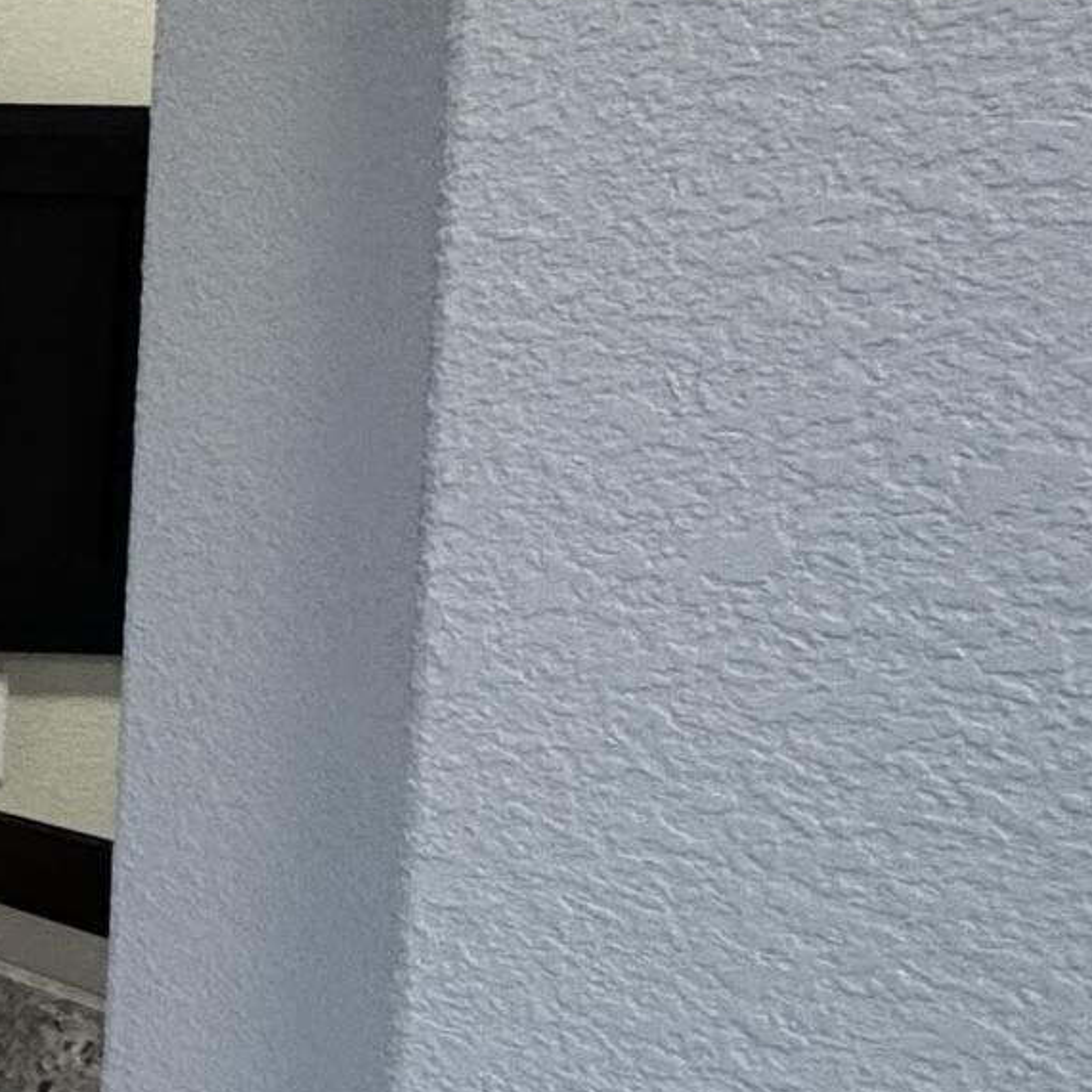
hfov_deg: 15.0
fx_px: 2320
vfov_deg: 26.5
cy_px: 532
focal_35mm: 65
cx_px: -1547
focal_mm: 2.22
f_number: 2.2
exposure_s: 1/60
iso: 200
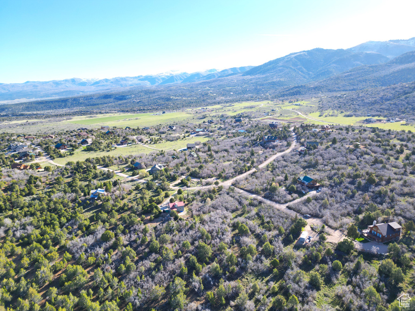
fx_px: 288
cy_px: 156
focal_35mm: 24
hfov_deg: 71.6
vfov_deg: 56.8
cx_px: 208
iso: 100
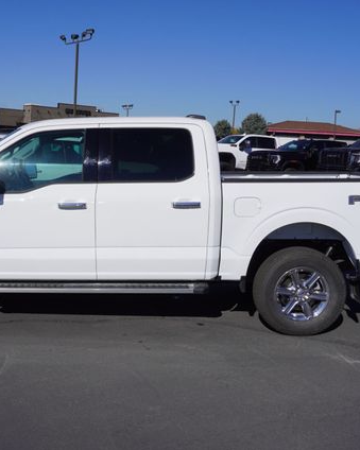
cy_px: 225
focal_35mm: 45
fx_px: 596
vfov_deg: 41.4
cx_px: 116
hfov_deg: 33.3
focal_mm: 21
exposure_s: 1/400
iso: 100
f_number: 10
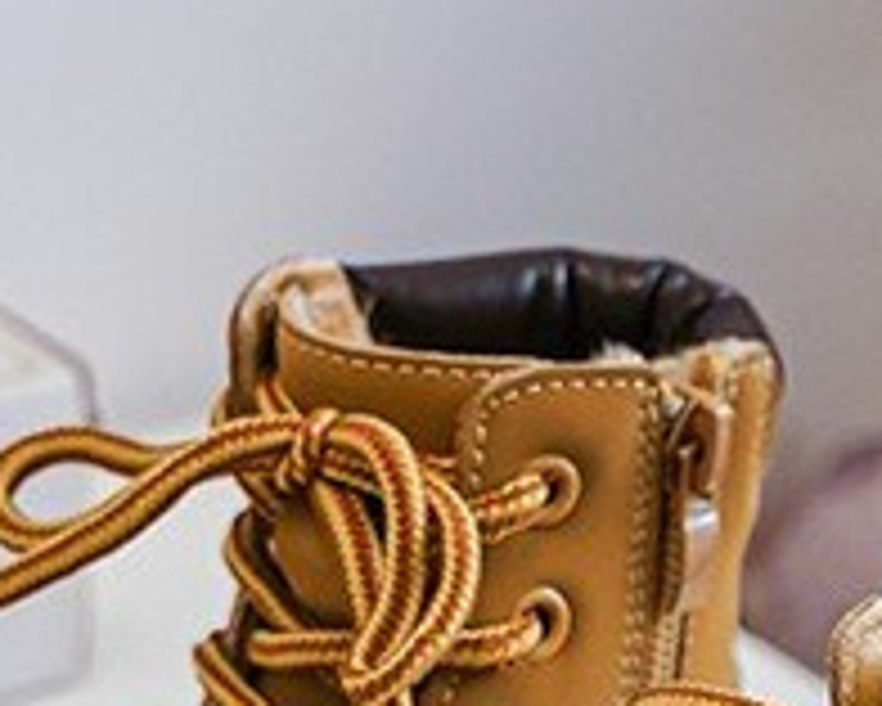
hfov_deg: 10.3
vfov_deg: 8.2
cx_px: 706
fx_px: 4884
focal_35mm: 187
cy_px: 751
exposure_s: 1/100
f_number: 4
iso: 500
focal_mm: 52
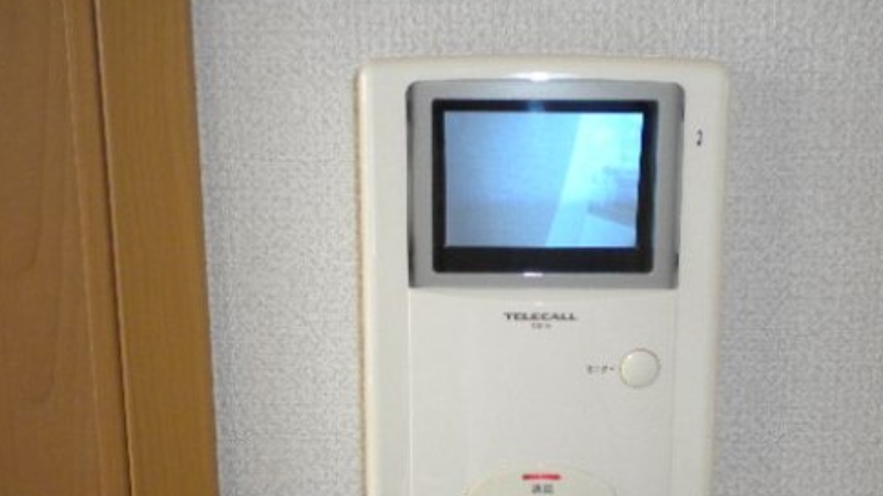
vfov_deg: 25.4
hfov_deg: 43.6
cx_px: 505
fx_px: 1100
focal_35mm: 47
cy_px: 296
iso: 100
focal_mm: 6.3
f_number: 3.1
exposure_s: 1/37.8
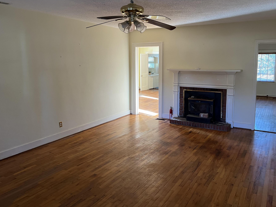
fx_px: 239
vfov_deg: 46.7
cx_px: 146
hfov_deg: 59.9
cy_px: 90
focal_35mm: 30
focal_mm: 5.7
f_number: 1.5
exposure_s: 1/60
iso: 200
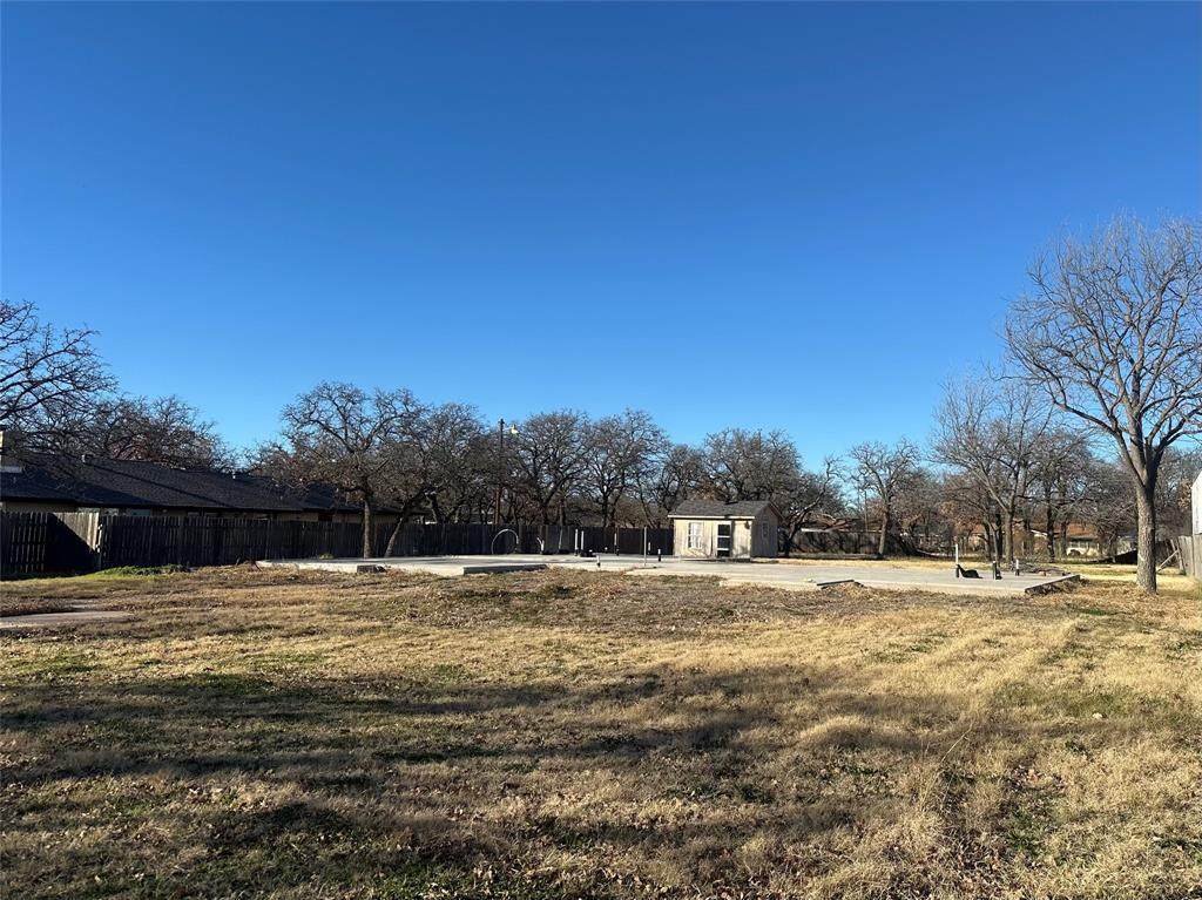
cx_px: 601
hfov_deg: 71.6
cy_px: 450
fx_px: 833
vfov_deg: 56.8
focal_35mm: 24
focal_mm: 6.86
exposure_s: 1/3861
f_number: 1.78
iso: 80
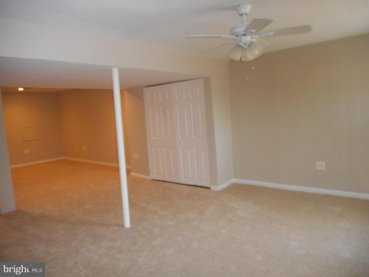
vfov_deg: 54.9
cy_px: 138
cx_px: 184
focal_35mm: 25
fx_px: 267
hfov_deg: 69.4
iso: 640
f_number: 3.7
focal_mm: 4.5
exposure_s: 1/25
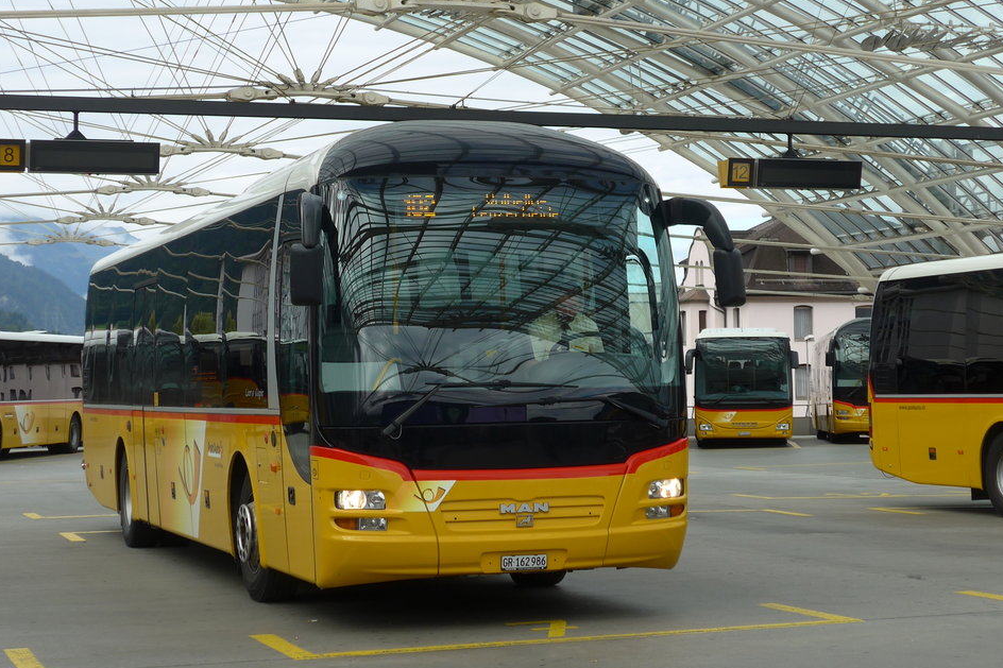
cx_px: 512
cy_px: 270
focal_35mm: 78
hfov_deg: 26.0
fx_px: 2173
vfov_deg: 17.5
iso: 80
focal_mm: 12
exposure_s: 1/400
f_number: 3.5
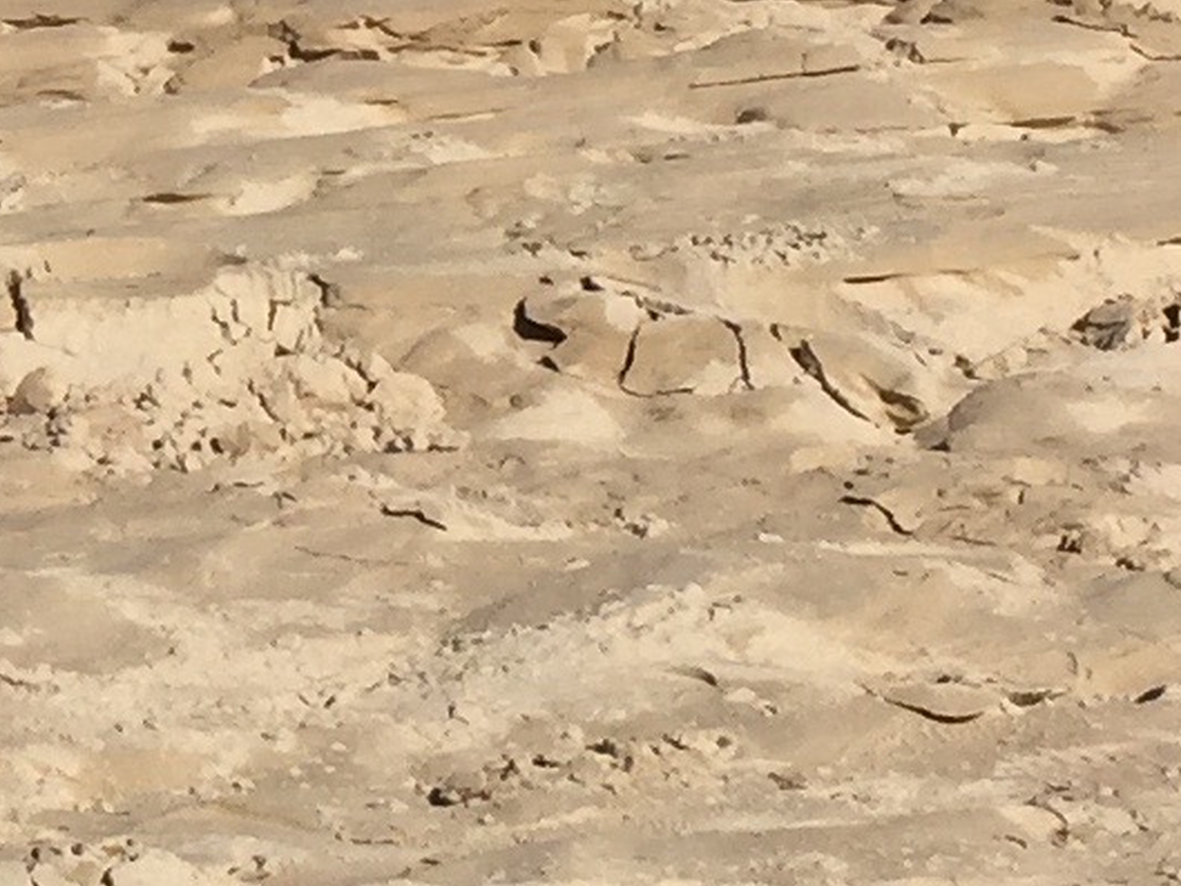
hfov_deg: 10.7
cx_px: -476
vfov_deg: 8.2
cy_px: -56
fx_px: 6108
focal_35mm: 179
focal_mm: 4.15
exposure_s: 1/3968
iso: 32
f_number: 2.2
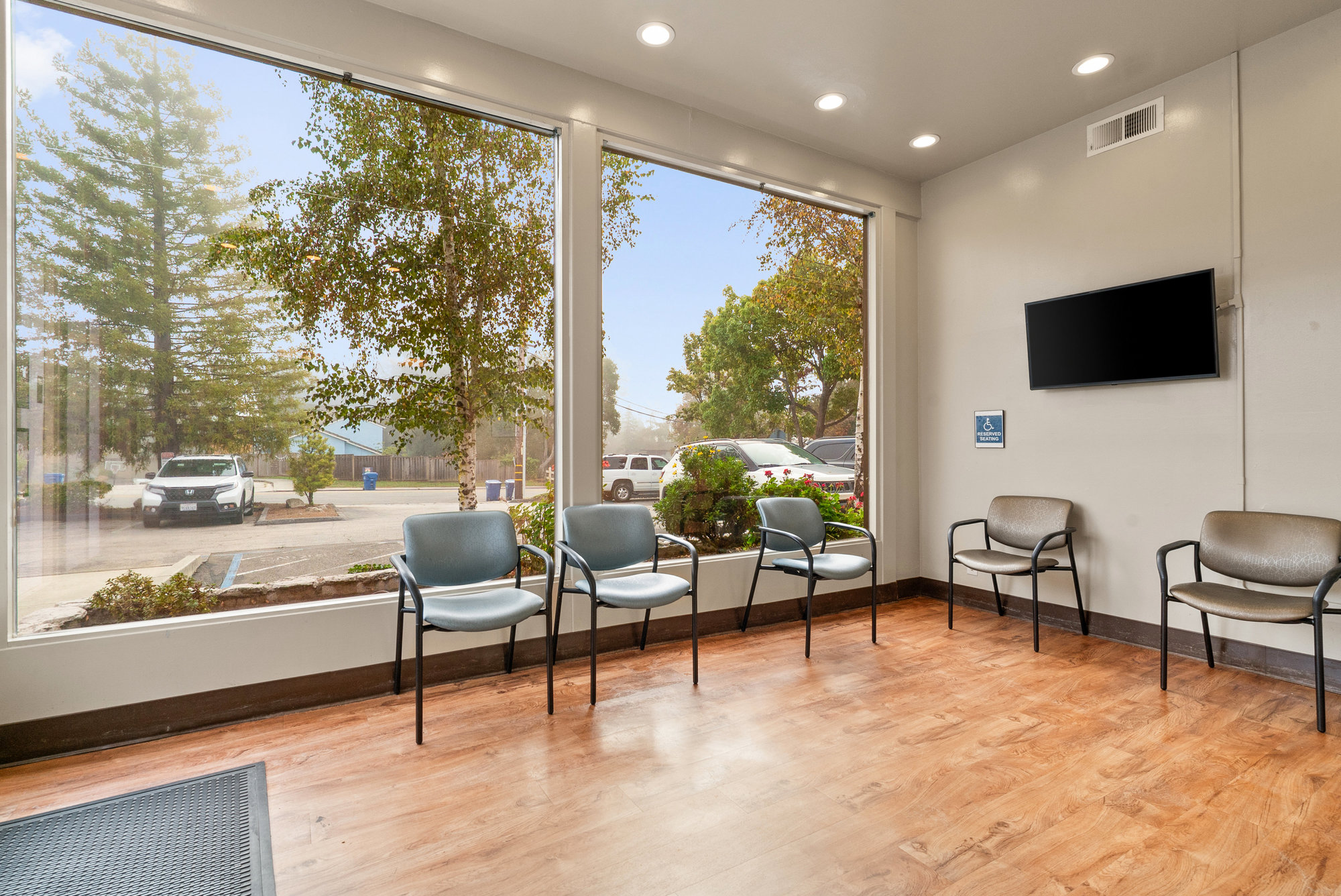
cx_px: 670
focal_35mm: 16
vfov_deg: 73.8
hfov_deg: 96.7
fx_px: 596
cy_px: 448
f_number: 9
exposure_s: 1/40
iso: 400
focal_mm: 16
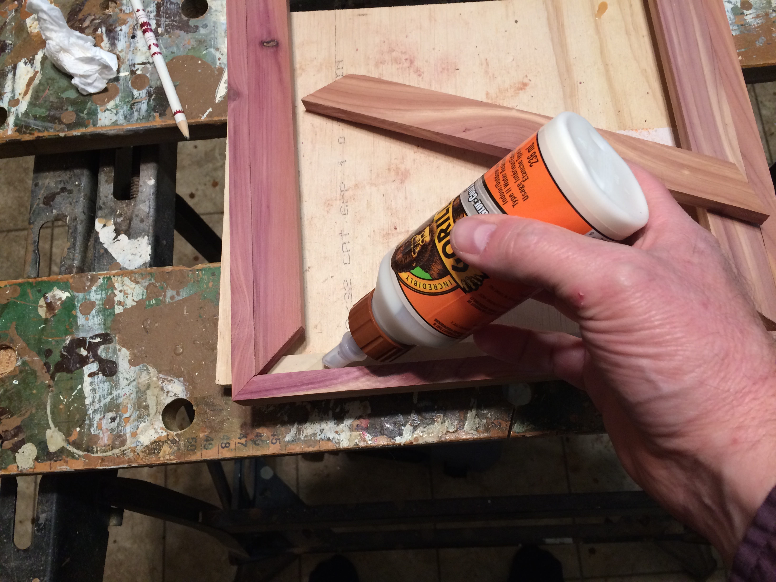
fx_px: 650
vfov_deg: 48.2
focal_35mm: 29
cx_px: 388
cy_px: 291
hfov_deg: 61.7
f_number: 2.2
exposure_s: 1/30
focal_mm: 4.15
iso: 100
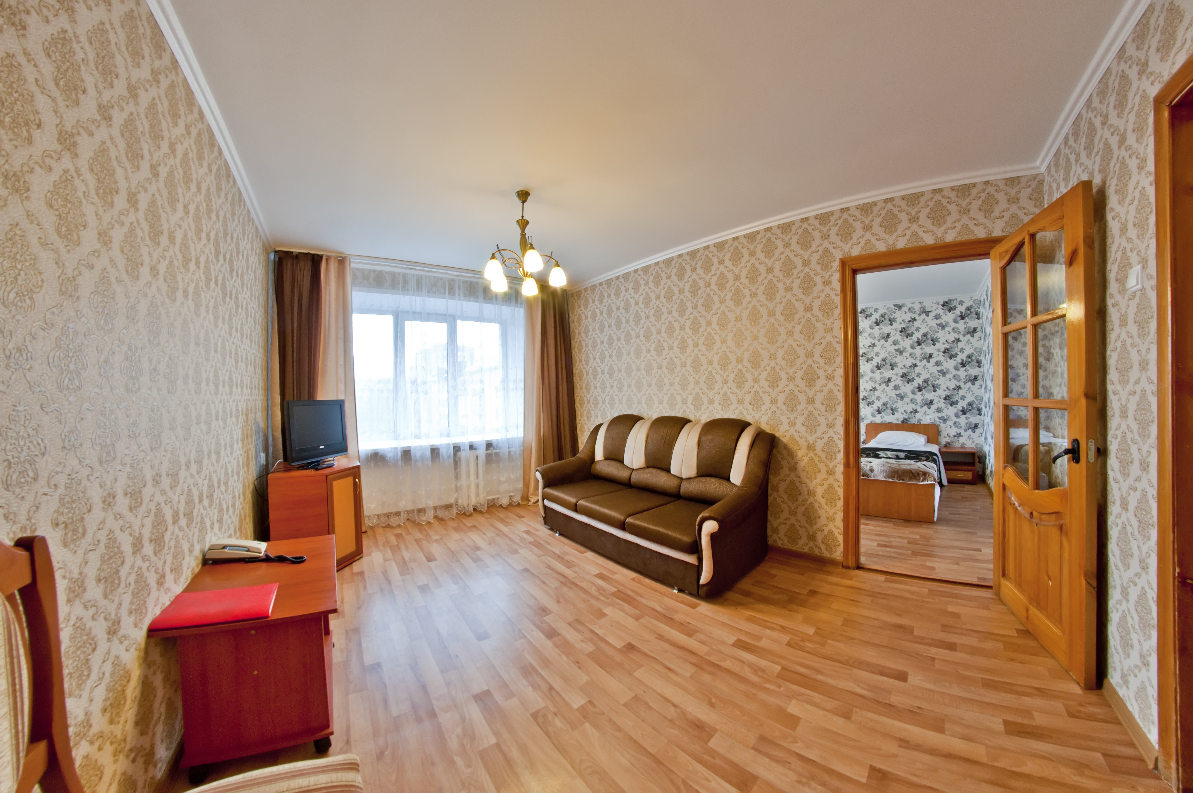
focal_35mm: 12
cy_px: 396
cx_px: 596
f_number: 11
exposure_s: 1/5
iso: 400
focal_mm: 8
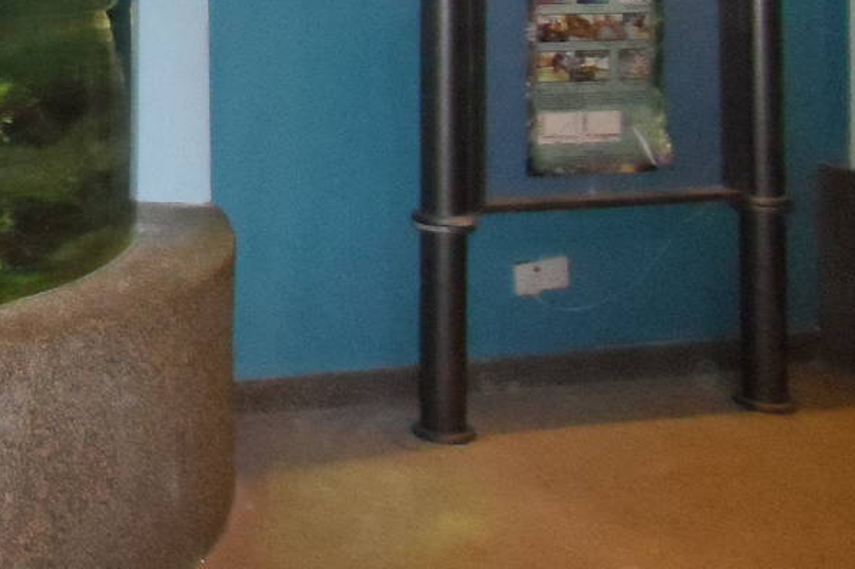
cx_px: -169
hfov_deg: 26.7
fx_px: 1591
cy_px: -176
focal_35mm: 67
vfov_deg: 18.8
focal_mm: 4
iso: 640
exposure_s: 1/30
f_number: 3.2
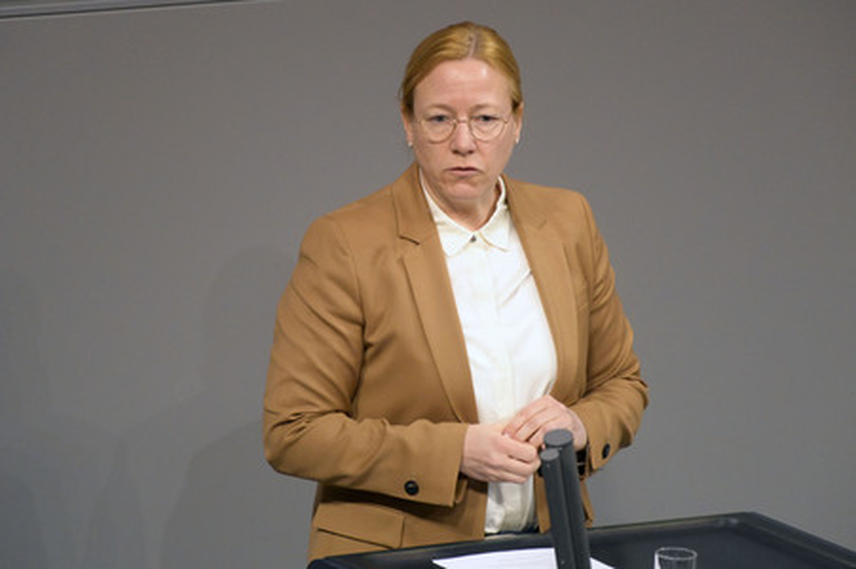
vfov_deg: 2.9
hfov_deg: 4.3
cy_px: 284
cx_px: 428
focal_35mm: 480
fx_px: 11405
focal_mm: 480
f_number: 5.6
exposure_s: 1/400
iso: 12800
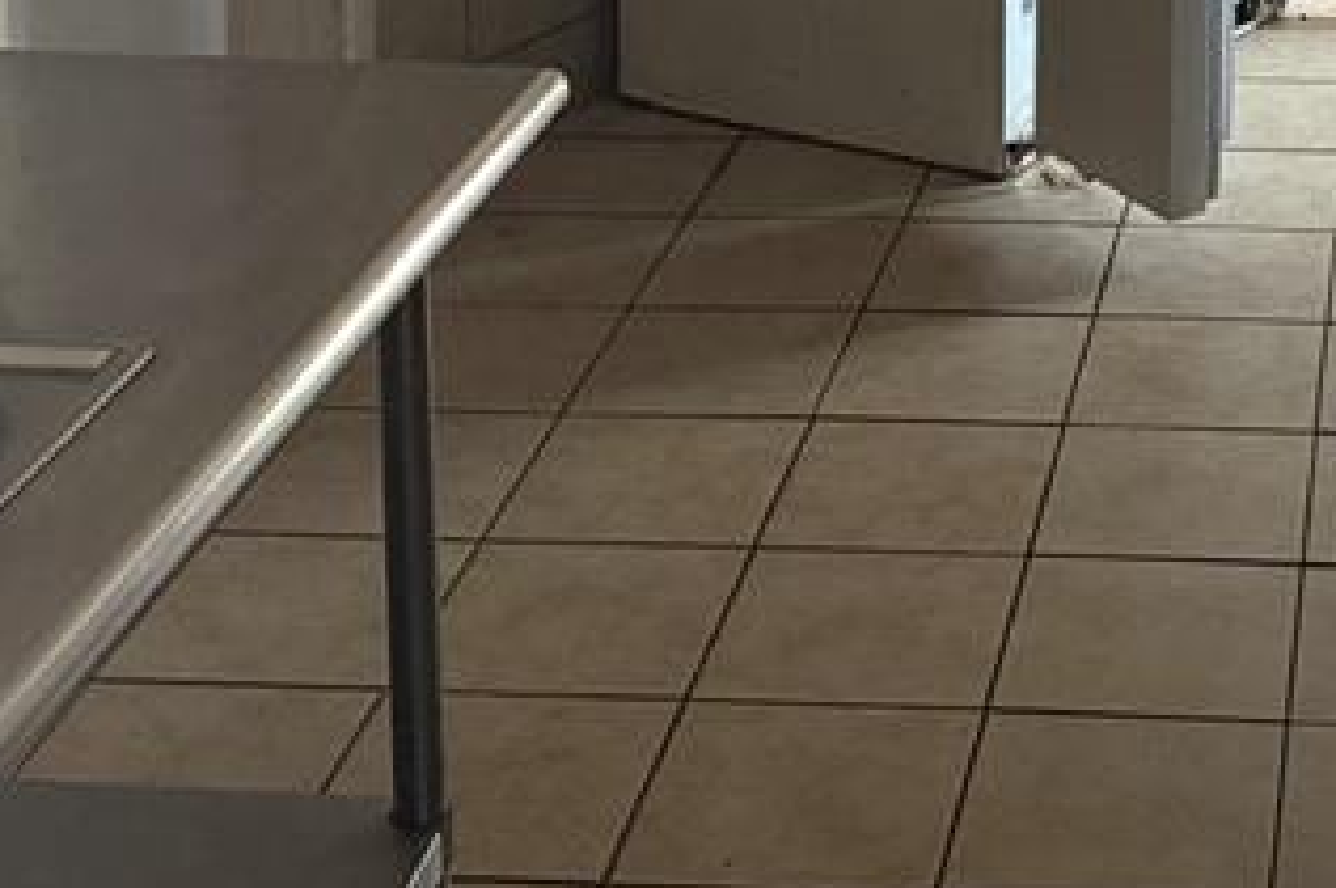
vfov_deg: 15.0
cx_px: 1340
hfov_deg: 24.0
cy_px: -622
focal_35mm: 81
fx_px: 3003
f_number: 1.78
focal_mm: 6.76
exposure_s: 1/48
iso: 800
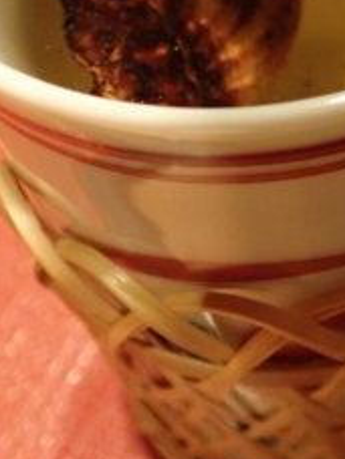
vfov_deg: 24.6
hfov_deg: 18.4
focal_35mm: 79
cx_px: 291
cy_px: 155
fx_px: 1050
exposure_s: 1/30
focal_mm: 5.5
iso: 800
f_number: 2.3
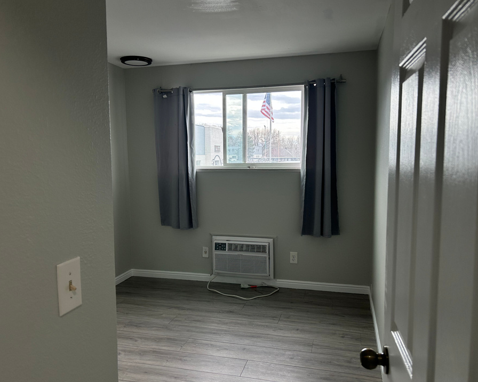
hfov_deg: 60.4
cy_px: 197
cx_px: 230
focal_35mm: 29
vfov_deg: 50.0
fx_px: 410
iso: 50
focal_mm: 5.7
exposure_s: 1/469
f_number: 1.5
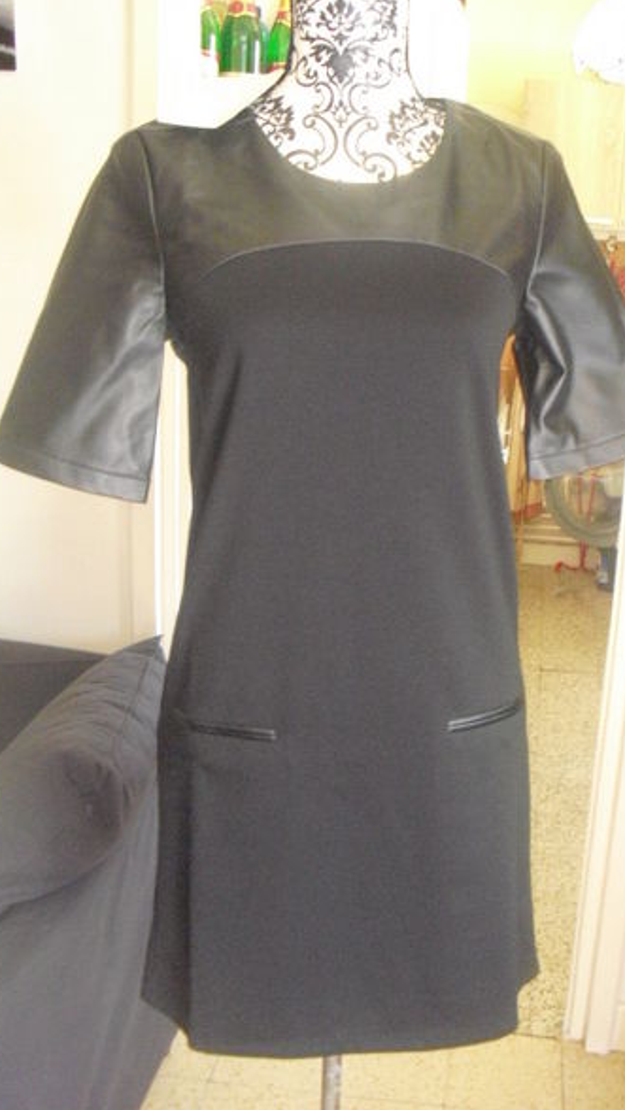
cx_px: 412
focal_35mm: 40
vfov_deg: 50.5
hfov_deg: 29.5
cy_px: 547
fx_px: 1178
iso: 800
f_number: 3.1
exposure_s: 1/15
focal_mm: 6.3
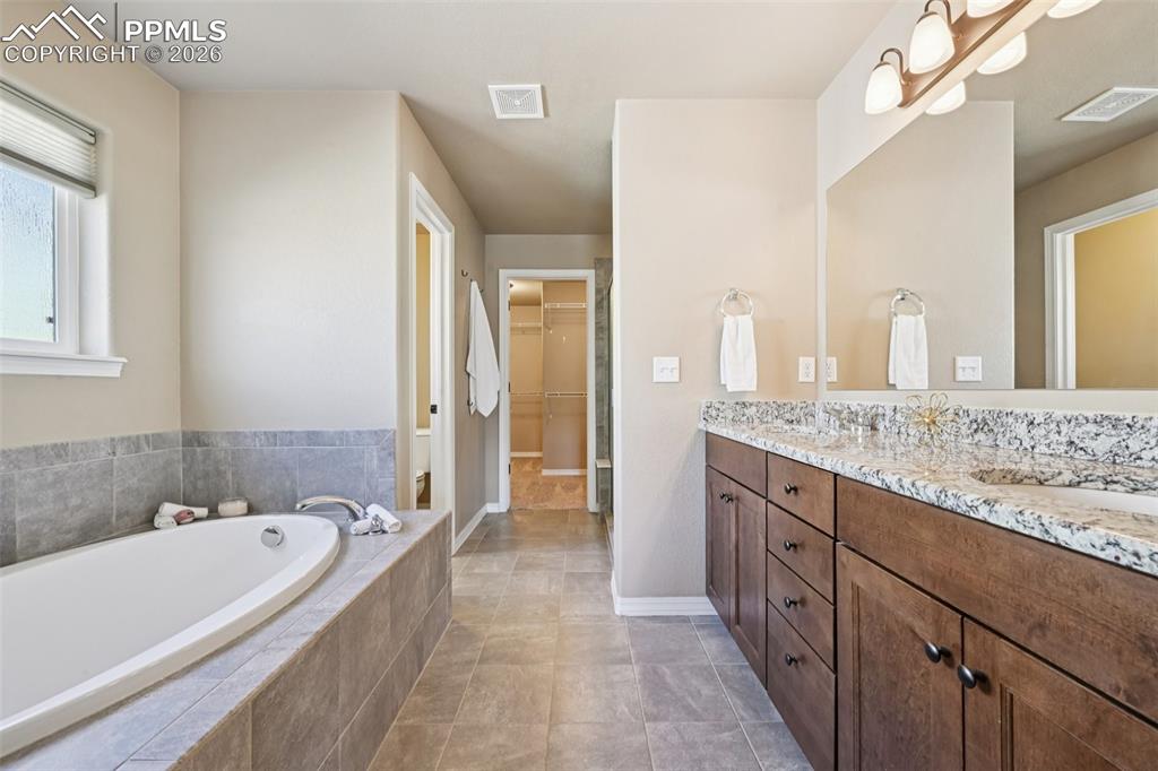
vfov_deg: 81.2
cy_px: 386
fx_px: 450
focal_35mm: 14
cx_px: 579
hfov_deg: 104.3
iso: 400
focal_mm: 14
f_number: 11
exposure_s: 1/4
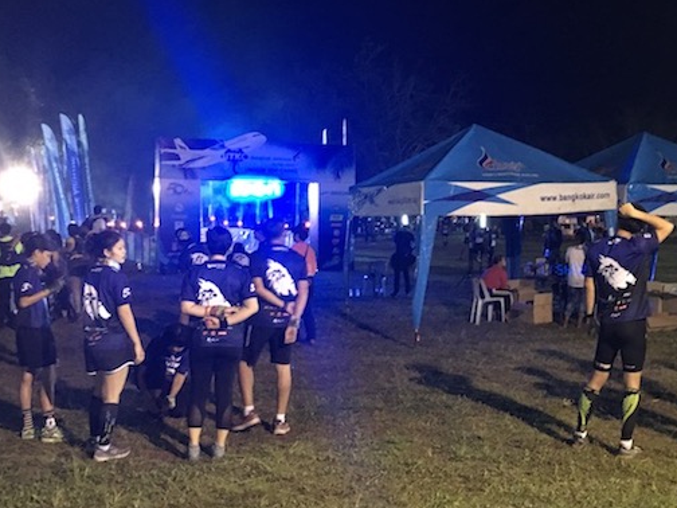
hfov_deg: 41.0
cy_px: 247
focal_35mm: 46
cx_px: 418
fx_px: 900
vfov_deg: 31.5
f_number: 2.2
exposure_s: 1/17
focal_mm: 4.15
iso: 500
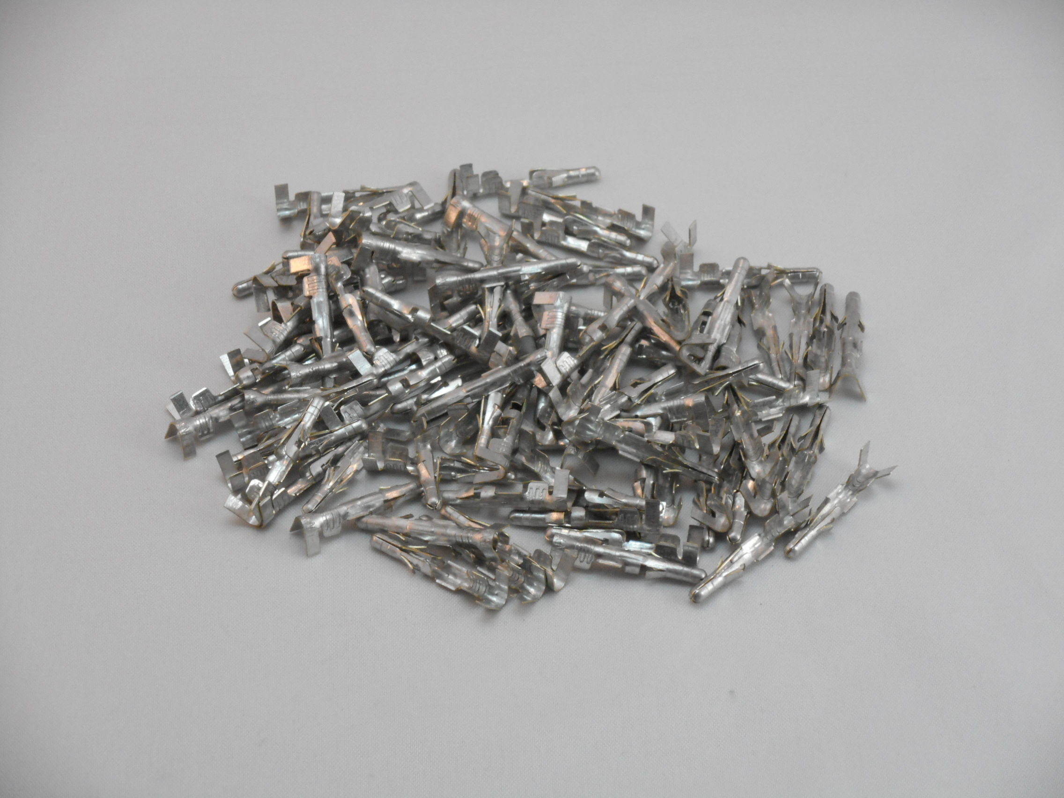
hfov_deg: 19.3
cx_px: 532
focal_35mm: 102
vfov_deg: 14.5
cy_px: 399
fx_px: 3135
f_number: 5.8
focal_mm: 18.2
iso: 500
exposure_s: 1/60
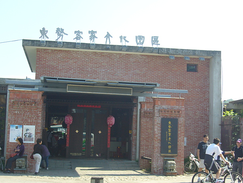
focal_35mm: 63
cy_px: 92
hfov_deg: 30.7
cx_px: 122
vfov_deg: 23.3
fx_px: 442
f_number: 3.8
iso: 80
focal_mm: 10.4
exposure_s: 1/250
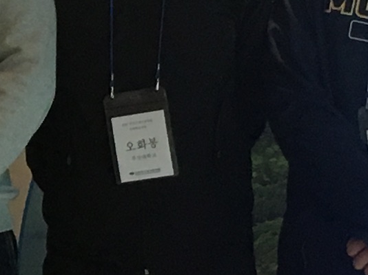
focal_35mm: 219
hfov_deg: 8.8
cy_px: 147
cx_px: -166
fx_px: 2327
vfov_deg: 6.8
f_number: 2.2
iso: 40
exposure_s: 1/30
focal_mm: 4.15
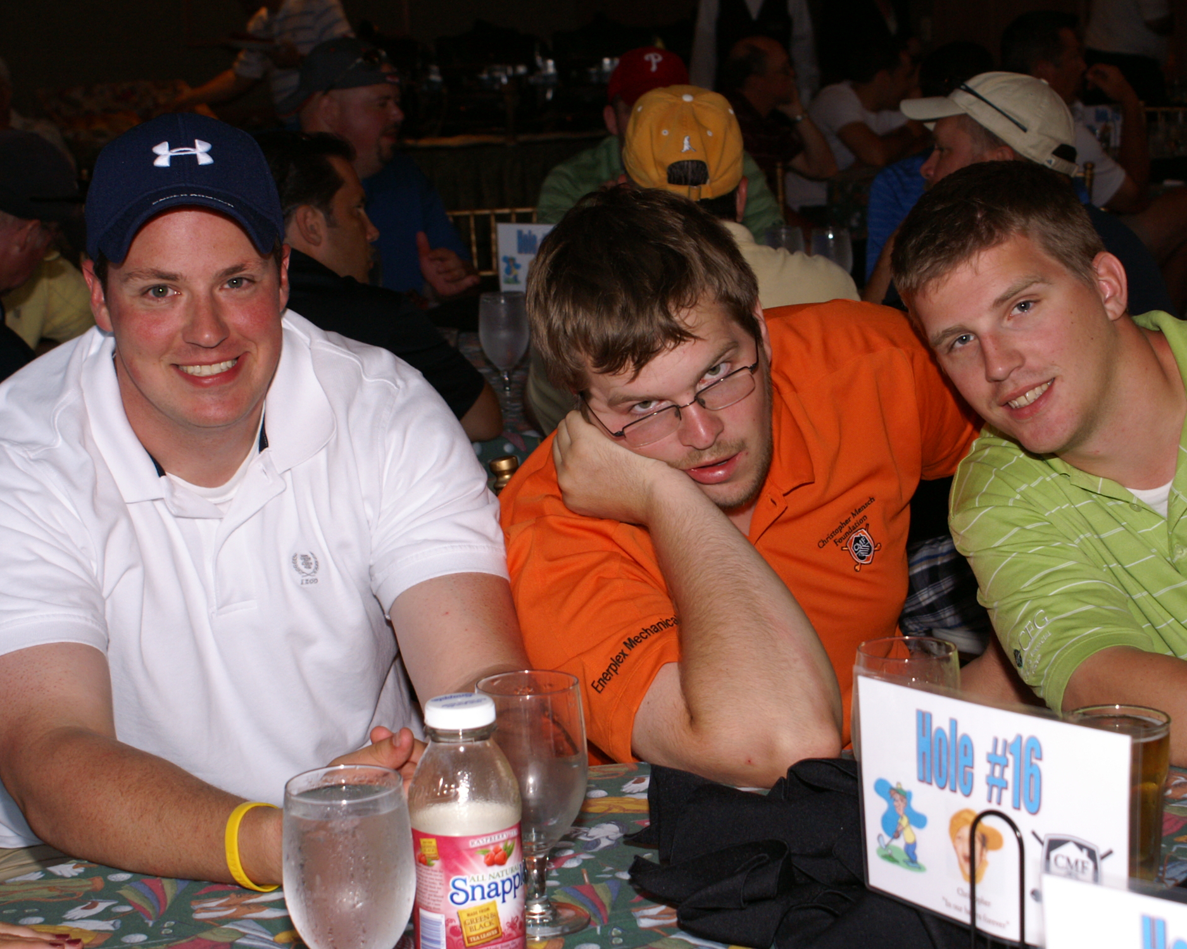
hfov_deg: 28.9
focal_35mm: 66
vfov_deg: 23.3
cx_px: 646
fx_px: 2305
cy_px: 449
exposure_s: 1/60
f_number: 5.6
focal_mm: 35
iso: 400
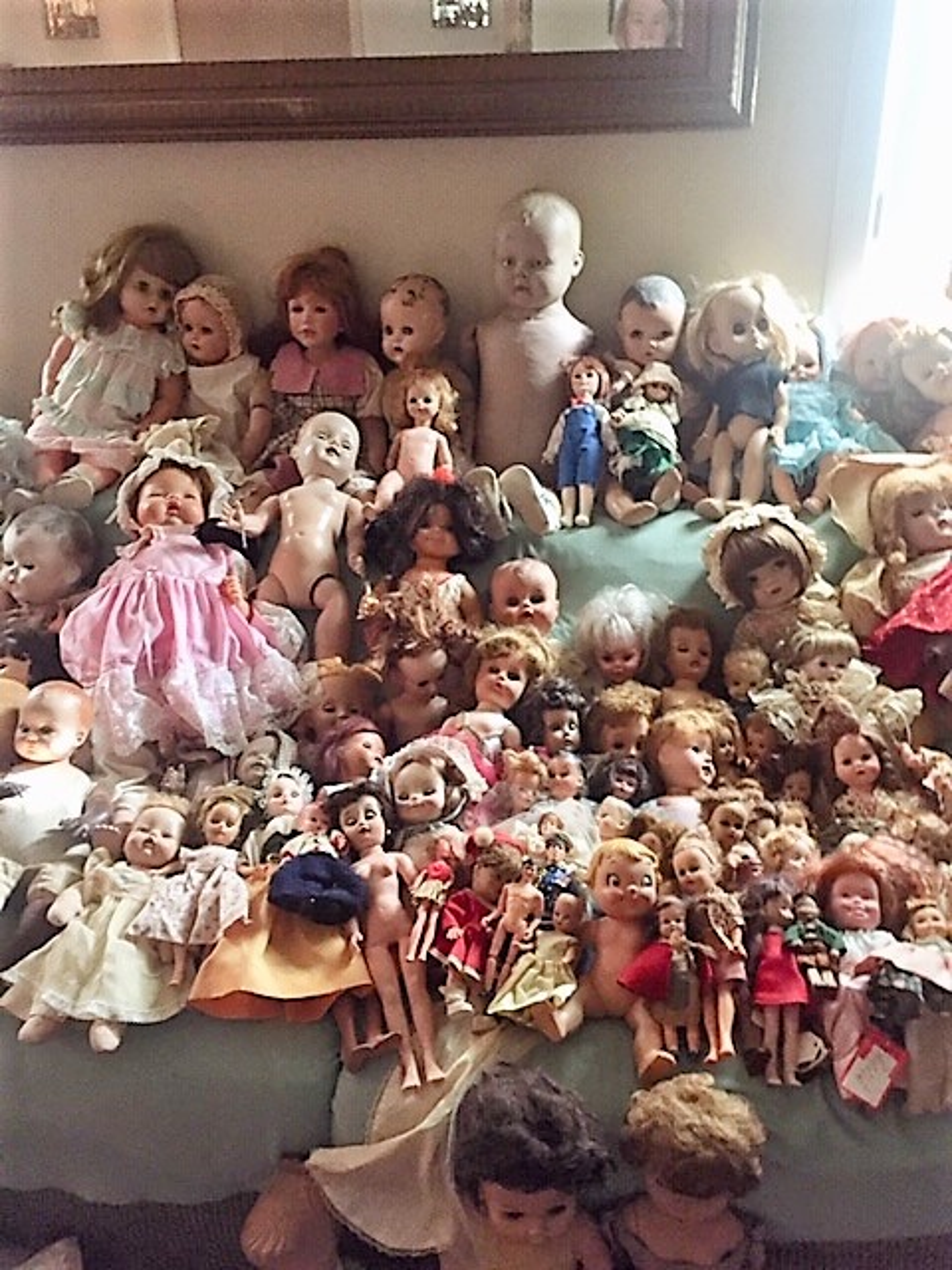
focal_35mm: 29
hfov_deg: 48.2
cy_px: 635
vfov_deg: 61.7
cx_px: 476
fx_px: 1063
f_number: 2.2
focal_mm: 4.15
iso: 320
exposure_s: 1/15
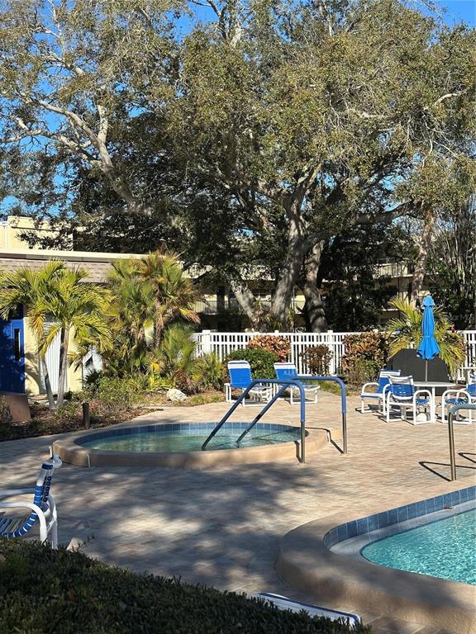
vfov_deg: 39.7
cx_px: 238
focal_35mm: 48
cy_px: 317
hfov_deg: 30.3
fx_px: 880
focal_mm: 6.86
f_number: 1.78
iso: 64
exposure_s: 1/3876
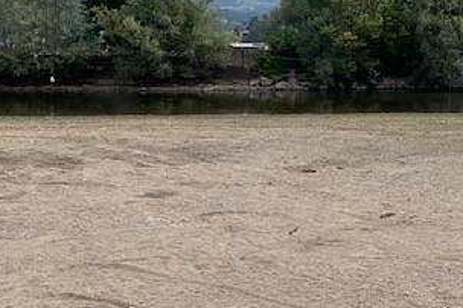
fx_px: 732
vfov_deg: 23.5
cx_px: 477
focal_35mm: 57
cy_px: 81
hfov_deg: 32.0
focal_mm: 4.25
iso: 25
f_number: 1.8
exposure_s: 1/4464
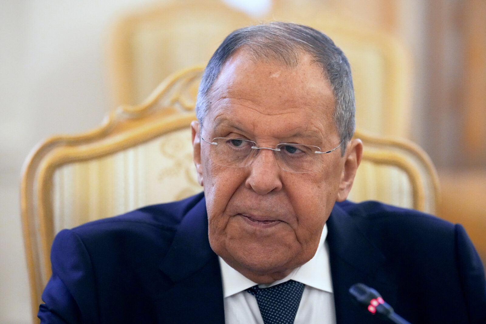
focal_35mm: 200
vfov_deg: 6.9
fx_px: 2699
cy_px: 162
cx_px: 243
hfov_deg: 10.3
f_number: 4
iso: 8000
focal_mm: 200
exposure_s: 1/800
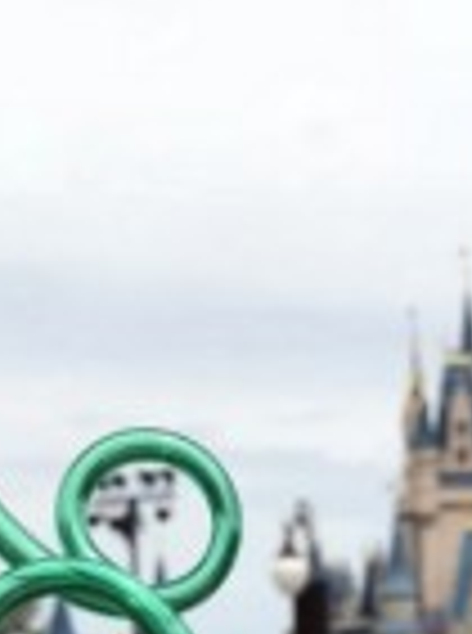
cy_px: 942
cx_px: 382
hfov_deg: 15.7
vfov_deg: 18.7
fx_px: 1699
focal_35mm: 93
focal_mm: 3.99
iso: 20
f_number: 1.8
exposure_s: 1/3247
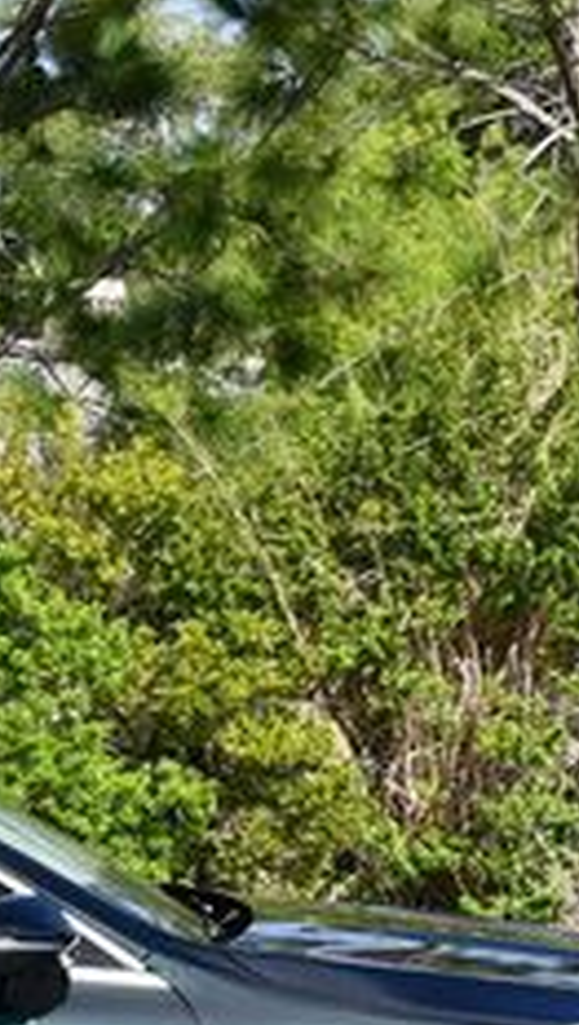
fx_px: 5035
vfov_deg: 11.6
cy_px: 791
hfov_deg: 6.5
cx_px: -301
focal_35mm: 185
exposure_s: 1/250
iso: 125
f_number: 8
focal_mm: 32
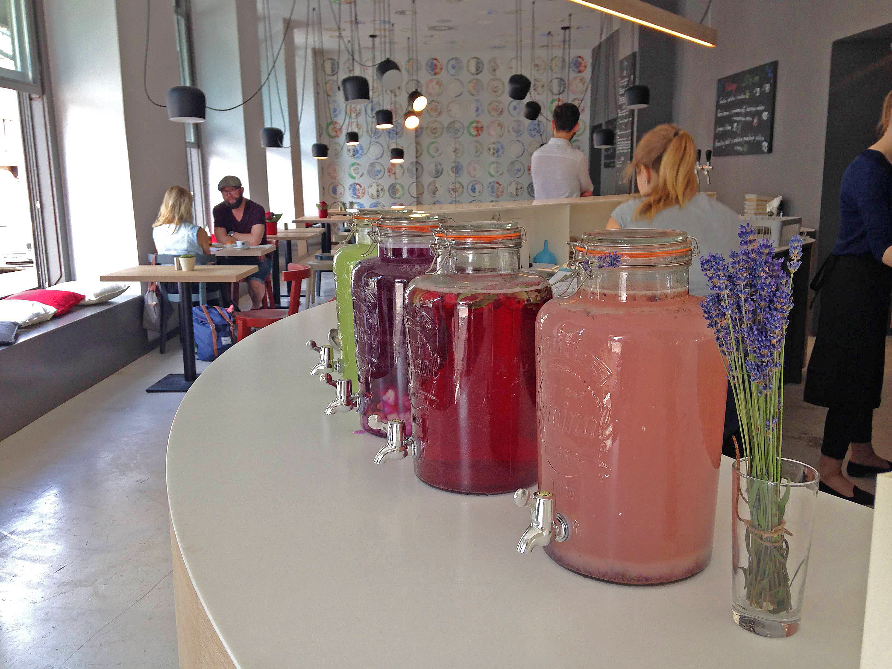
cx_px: 446
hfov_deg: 55.4
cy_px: 334
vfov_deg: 42.9
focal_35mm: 33
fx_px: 850
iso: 50
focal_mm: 4.12
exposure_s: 1/40
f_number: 2.4
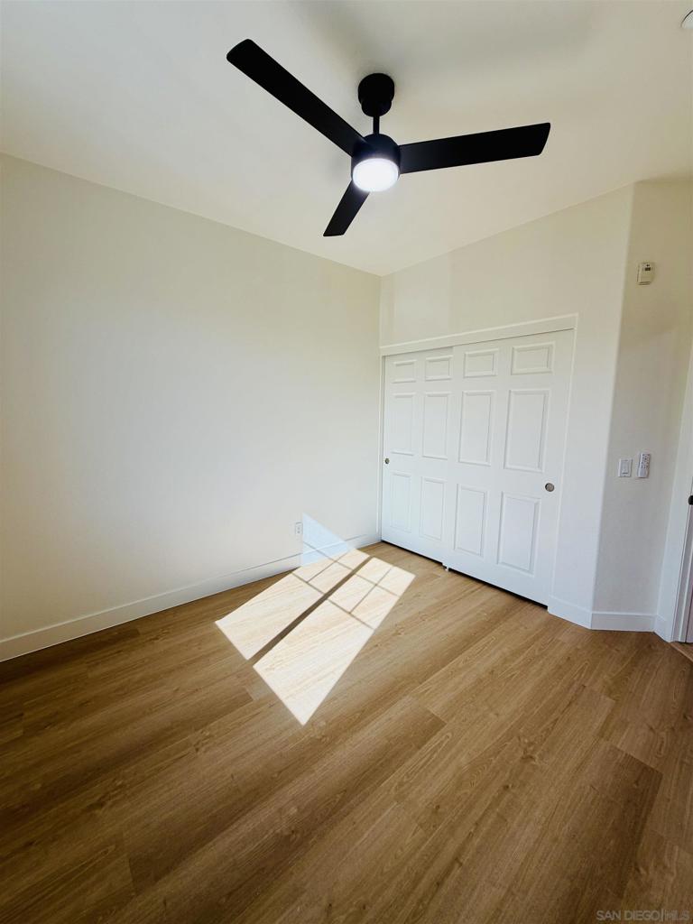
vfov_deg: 102.1
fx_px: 374
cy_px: 462
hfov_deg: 85.7
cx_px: 346
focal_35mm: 14
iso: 32
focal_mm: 2.22
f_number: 2.2
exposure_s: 1/120
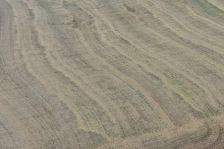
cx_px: 195
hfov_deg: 35.1
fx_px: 336
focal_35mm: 54
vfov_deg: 24.4
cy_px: 17
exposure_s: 1/100
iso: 100
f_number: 4
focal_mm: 10.26
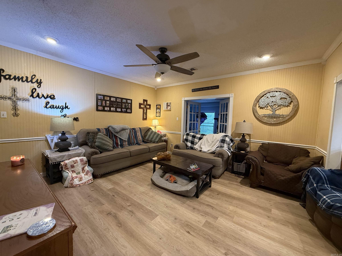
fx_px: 138
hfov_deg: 102.1
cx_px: 171
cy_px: 128
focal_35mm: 14
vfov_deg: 85.7
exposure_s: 1/60
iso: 400
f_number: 2.2
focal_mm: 2.22
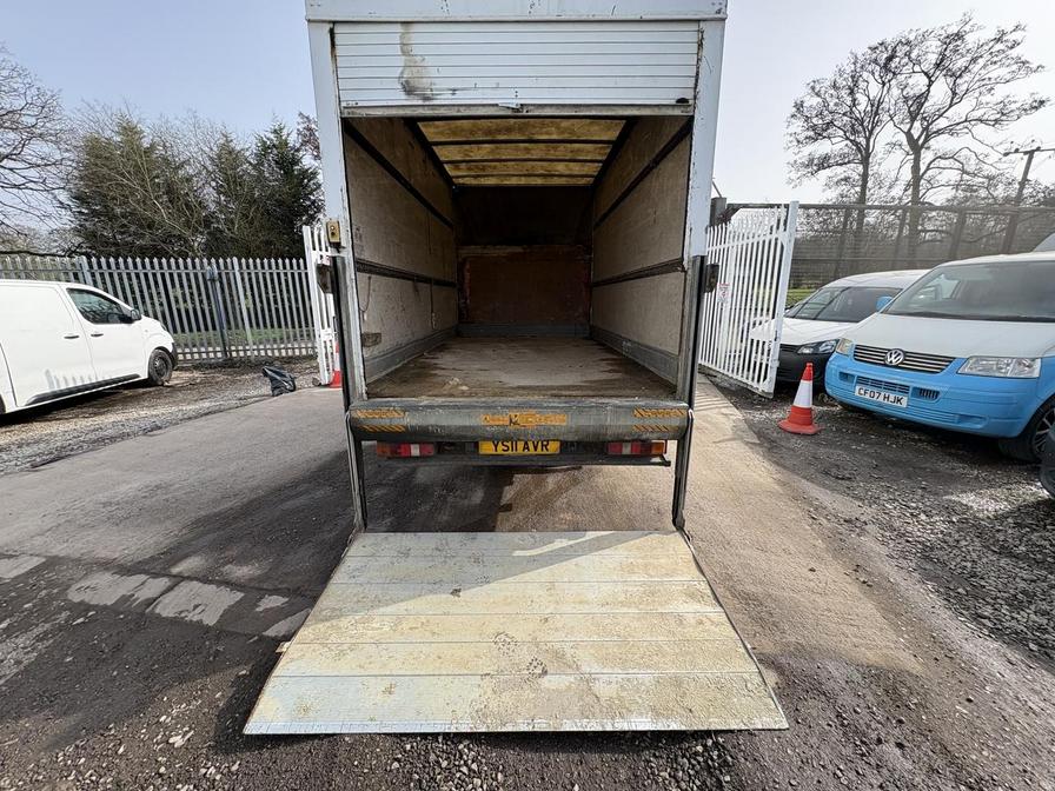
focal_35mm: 14
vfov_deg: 85.7
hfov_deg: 102.1
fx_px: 427
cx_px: 528
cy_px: 396
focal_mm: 2.22
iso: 50
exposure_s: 1/512
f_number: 2.2
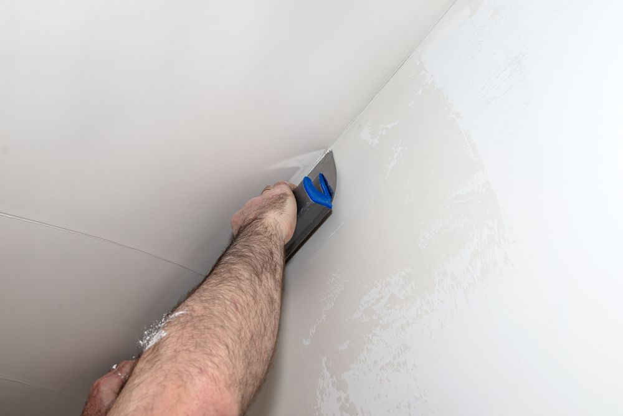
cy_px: 208
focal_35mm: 35
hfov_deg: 54.4
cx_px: 312
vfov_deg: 37.9
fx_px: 606
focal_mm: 35
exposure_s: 1/60
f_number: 8
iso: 125
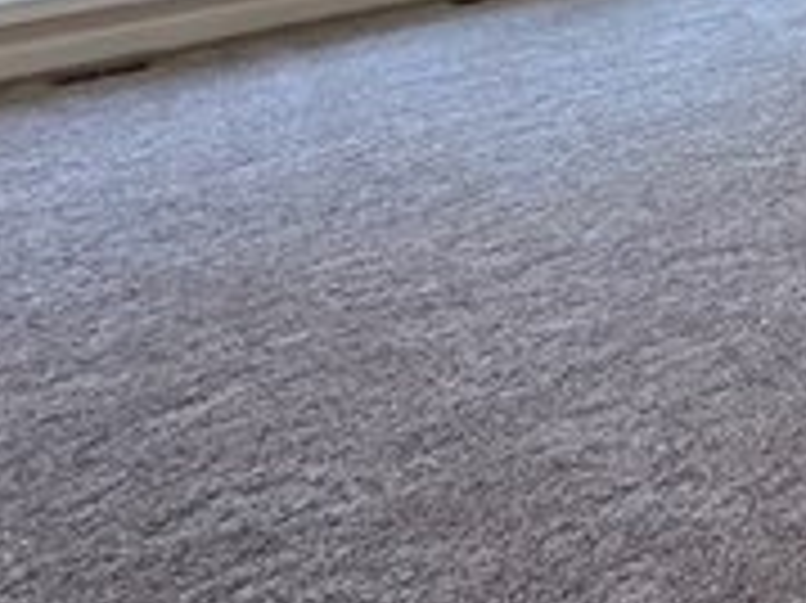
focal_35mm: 50
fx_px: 1163
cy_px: -333
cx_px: 1112
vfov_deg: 22.9
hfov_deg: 29.0
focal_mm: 2.22
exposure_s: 1/120
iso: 250
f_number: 2.2
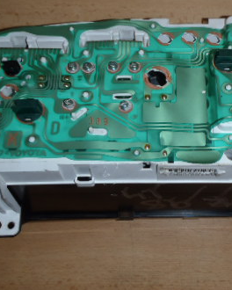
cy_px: 111
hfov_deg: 28.2
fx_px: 455
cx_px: 173
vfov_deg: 35.2
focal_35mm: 53
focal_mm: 5
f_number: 3.9
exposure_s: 1/30
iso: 100
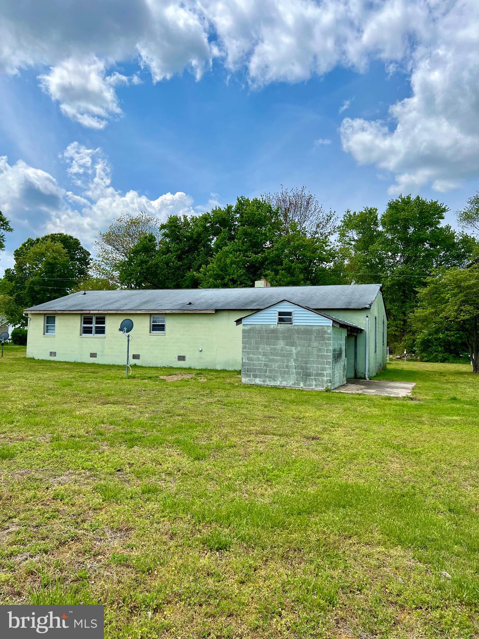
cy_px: 320
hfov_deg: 53.1
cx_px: 240
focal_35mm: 26
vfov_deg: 67.3
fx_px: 480
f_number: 1.5
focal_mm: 5.7
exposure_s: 1/5076
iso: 50
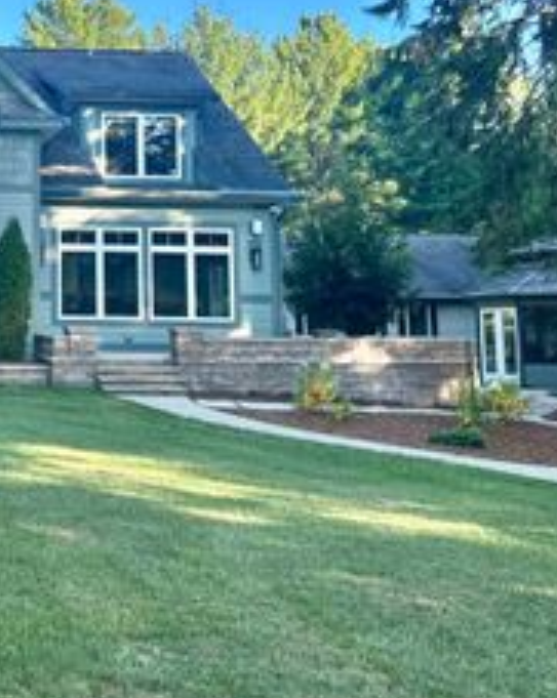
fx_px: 1156
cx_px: -31
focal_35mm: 56
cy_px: 189
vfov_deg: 33.1
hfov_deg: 25.4
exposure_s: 1/982
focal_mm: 5.7
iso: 50
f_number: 1.5
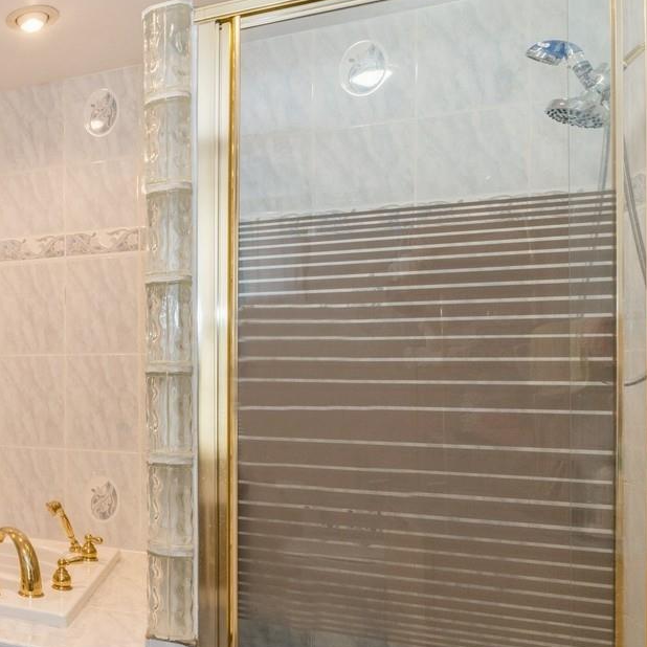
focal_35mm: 33
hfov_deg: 35.9
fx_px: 698
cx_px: -169
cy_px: 365
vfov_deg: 49.6
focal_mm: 15
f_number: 14
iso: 640
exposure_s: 1/5
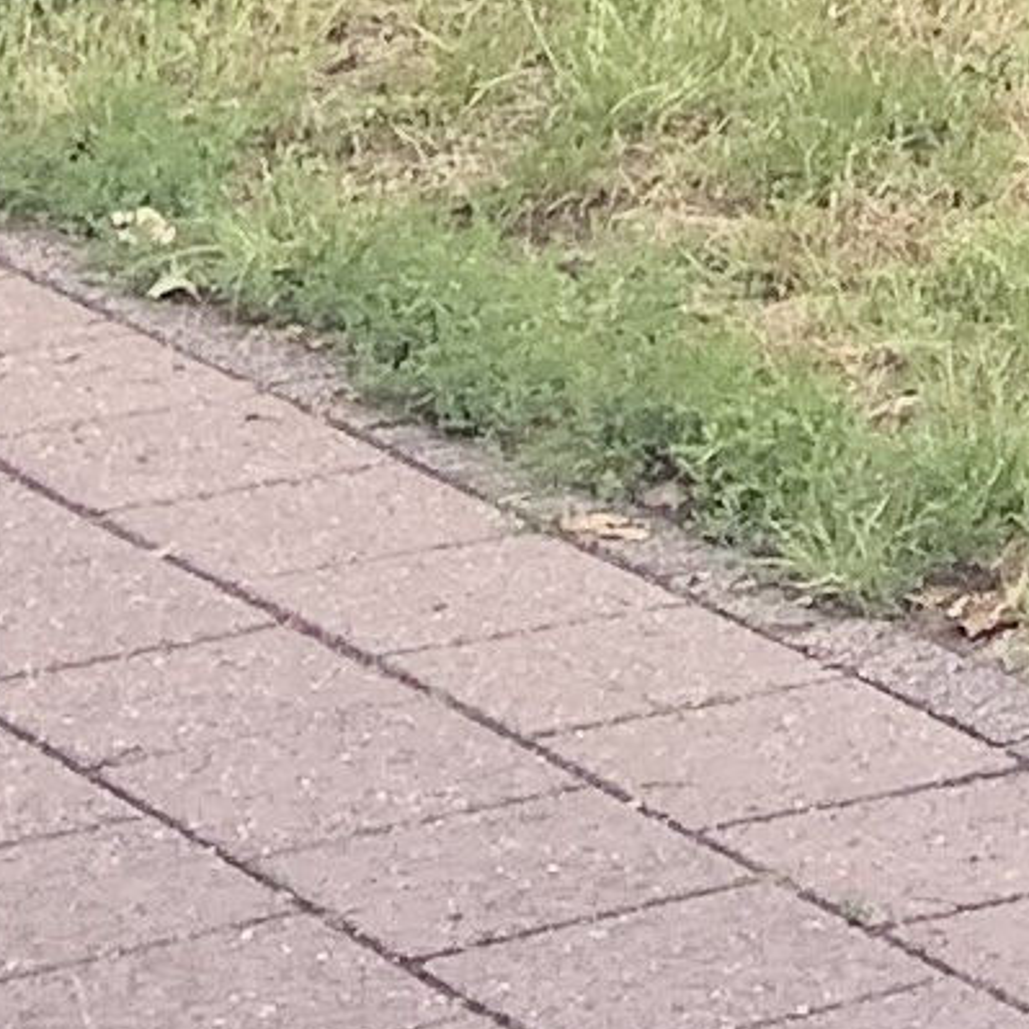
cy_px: -1844
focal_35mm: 224
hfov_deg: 7.4
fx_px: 7533
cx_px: 2275
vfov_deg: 7.1
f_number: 2.4
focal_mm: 3.3
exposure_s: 1/108
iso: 25
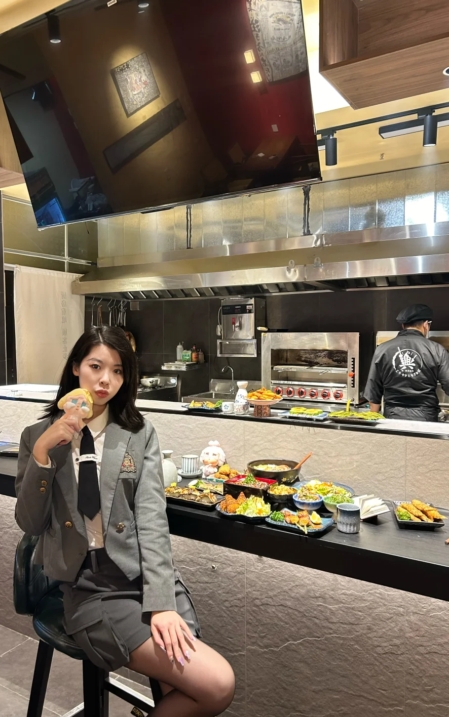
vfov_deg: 66.5
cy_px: 363
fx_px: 548
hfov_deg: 44.5
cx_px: 196
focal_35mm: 28
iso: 125
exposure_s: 1/50
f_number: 1.5
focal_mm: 5.7
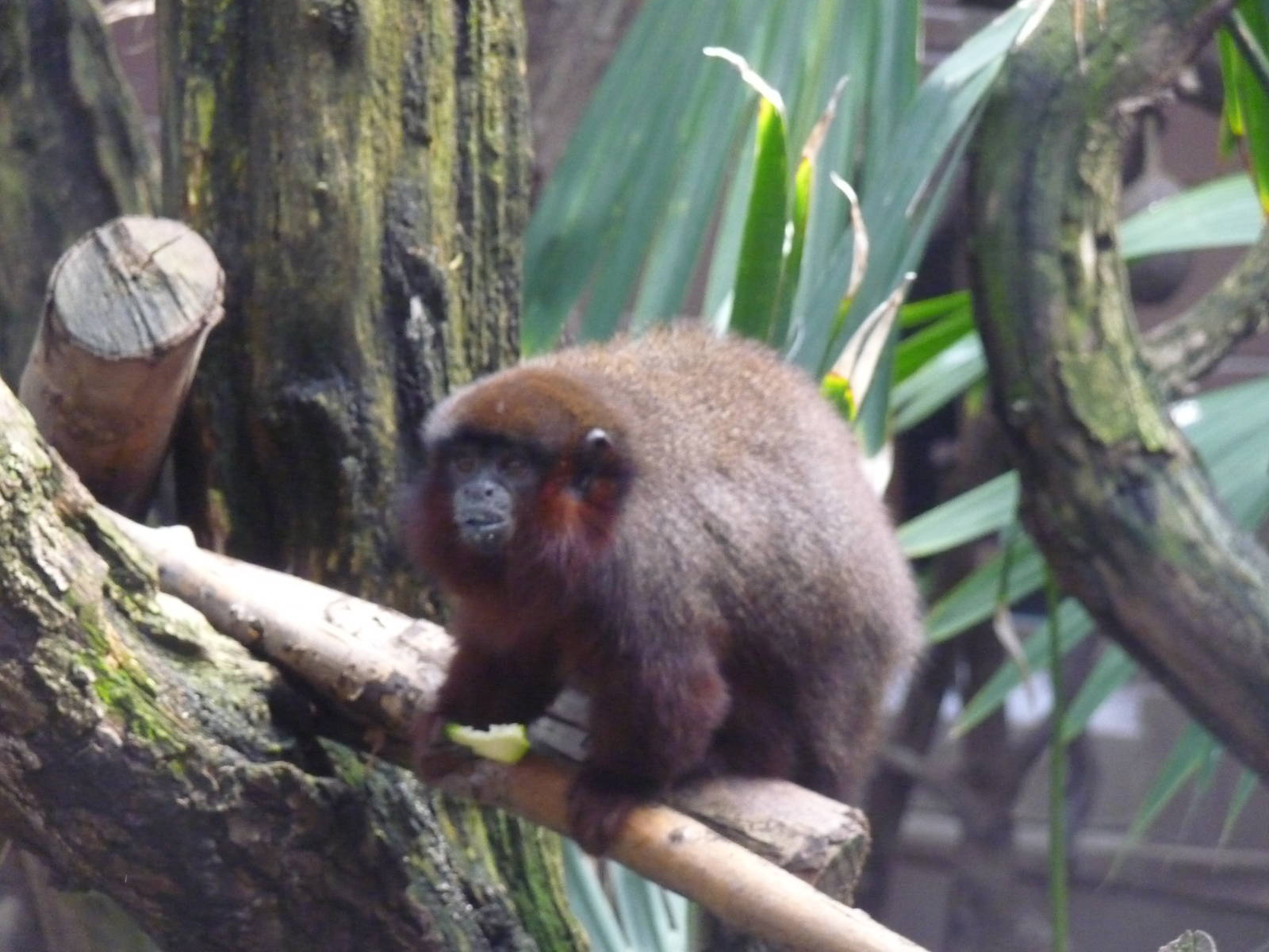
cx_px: 634
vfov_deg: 6.2
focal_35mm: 238
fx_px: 8725
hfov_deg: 8.3
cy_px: 476
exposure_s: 1/160
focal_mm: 40.9
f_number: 4.9
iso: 800
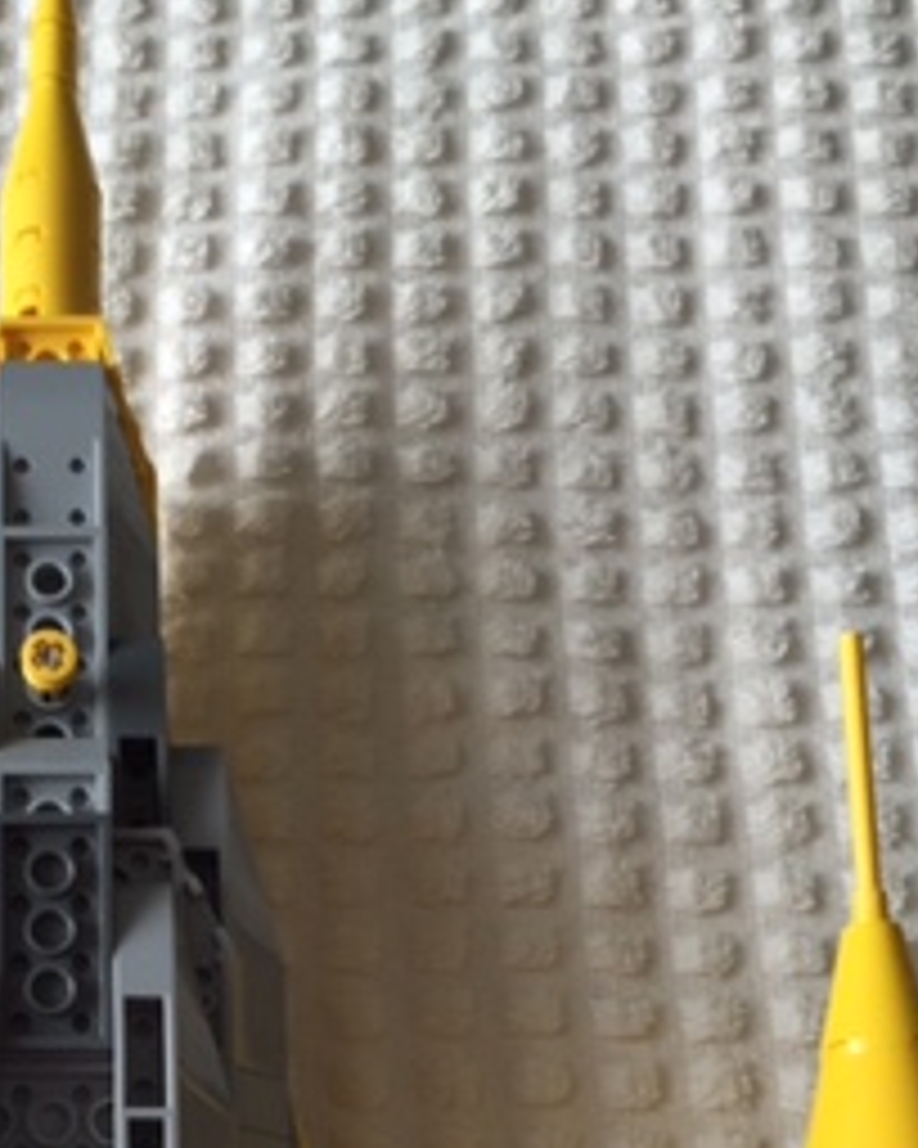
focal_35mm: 71
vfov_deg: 25.5
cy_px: 1125
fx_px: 2411
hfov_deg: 21.0
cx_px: 50
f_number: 2.2
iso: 32
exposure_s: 1/60
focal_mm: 4.15
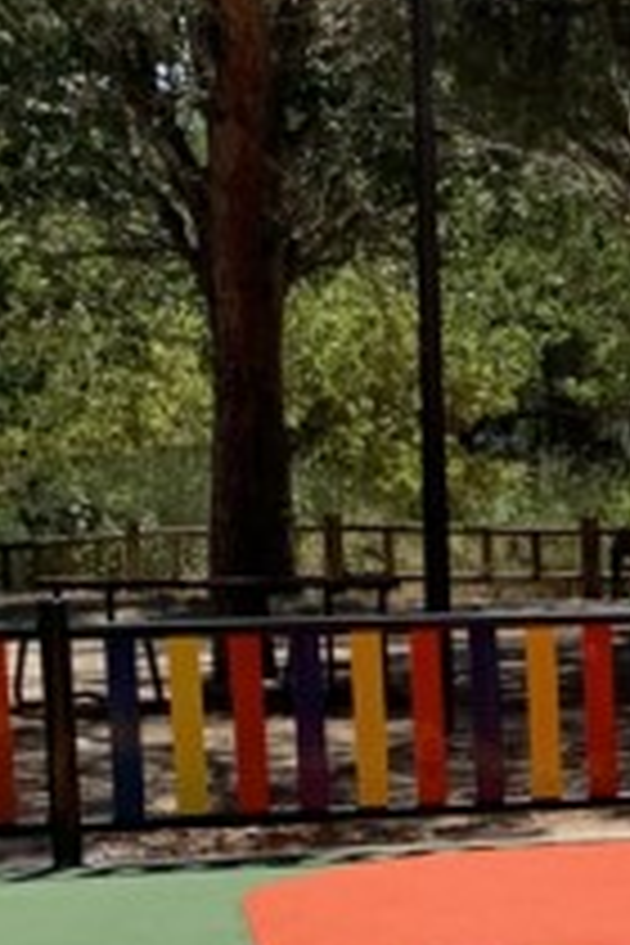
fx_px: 3386
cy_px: 900
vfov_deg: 15.6
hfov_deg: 8.6
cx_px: 1953
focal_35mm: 129
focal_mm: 4.25
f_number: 1.8
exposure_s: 1/2160
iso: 25
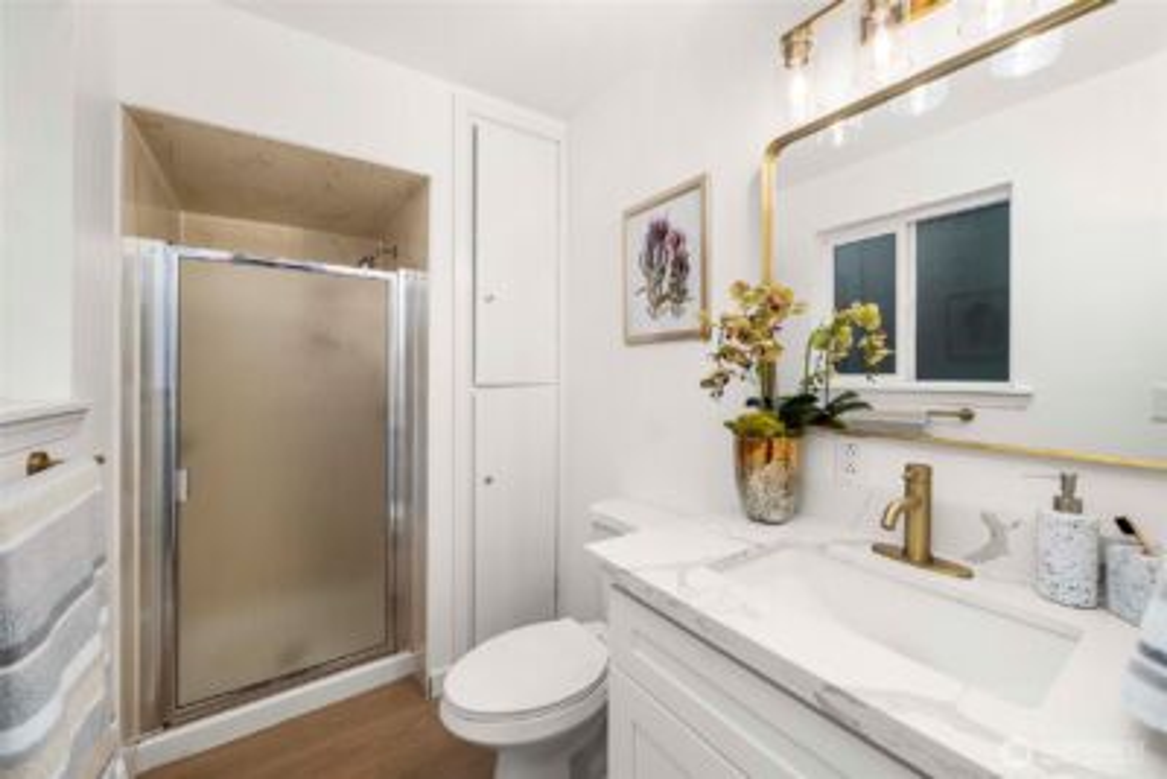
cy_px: 390
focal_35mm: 13
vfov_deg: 85.5
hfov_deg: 108.3
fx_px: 422
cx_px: 584
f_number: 7.1
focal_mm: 13
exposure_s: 1/60
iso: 100
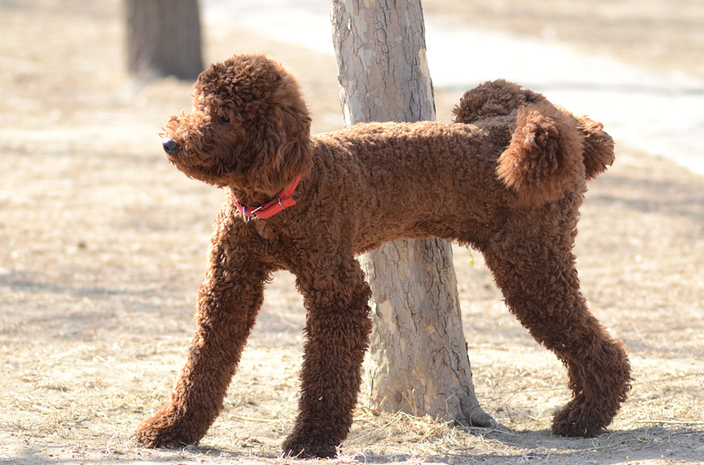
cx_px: 352
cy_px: 232
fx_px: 5266
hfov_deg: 7.6
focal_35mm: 270
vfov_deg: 5.1
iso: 400
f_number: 3.5
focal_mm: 180
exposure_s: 1/1000
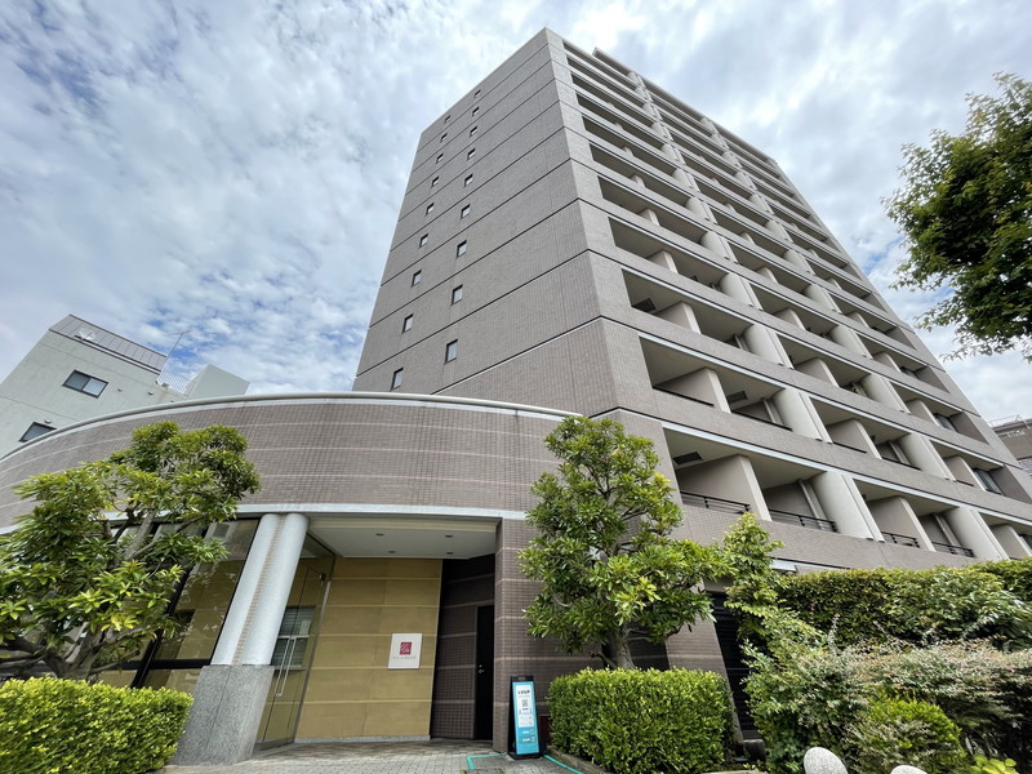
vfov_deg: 85.7
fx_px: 417
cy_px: 387
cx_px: 516
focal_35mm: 14
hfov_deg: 102.1
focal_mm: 1.55
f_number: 2.4
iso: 32
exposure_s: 1/452
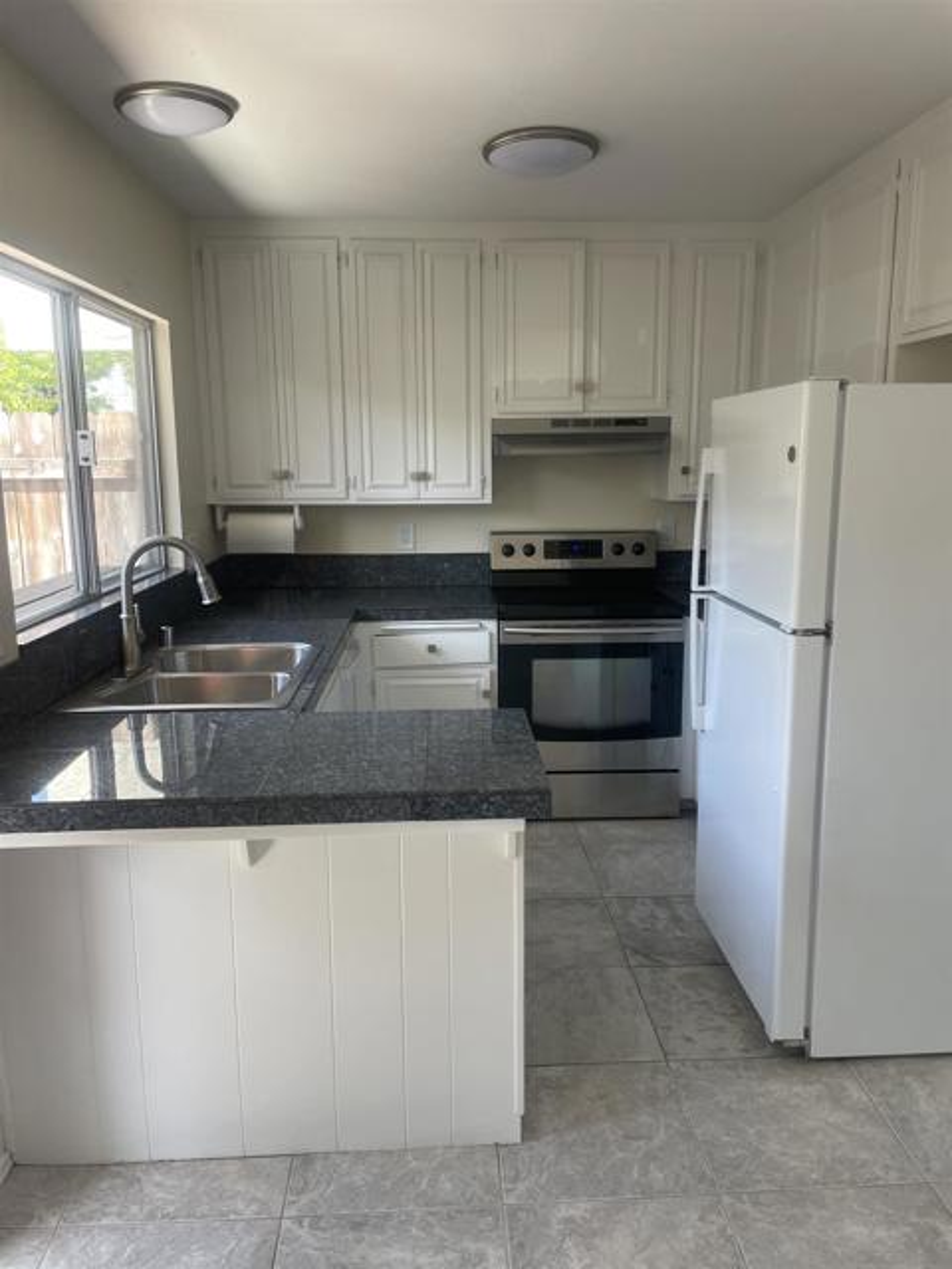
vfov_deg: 67.3
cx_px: 476
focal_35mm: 26
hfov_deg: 53.1
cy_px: 634
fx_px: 953
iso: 50
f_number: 1.6
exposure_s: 1/121
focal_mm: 4.2
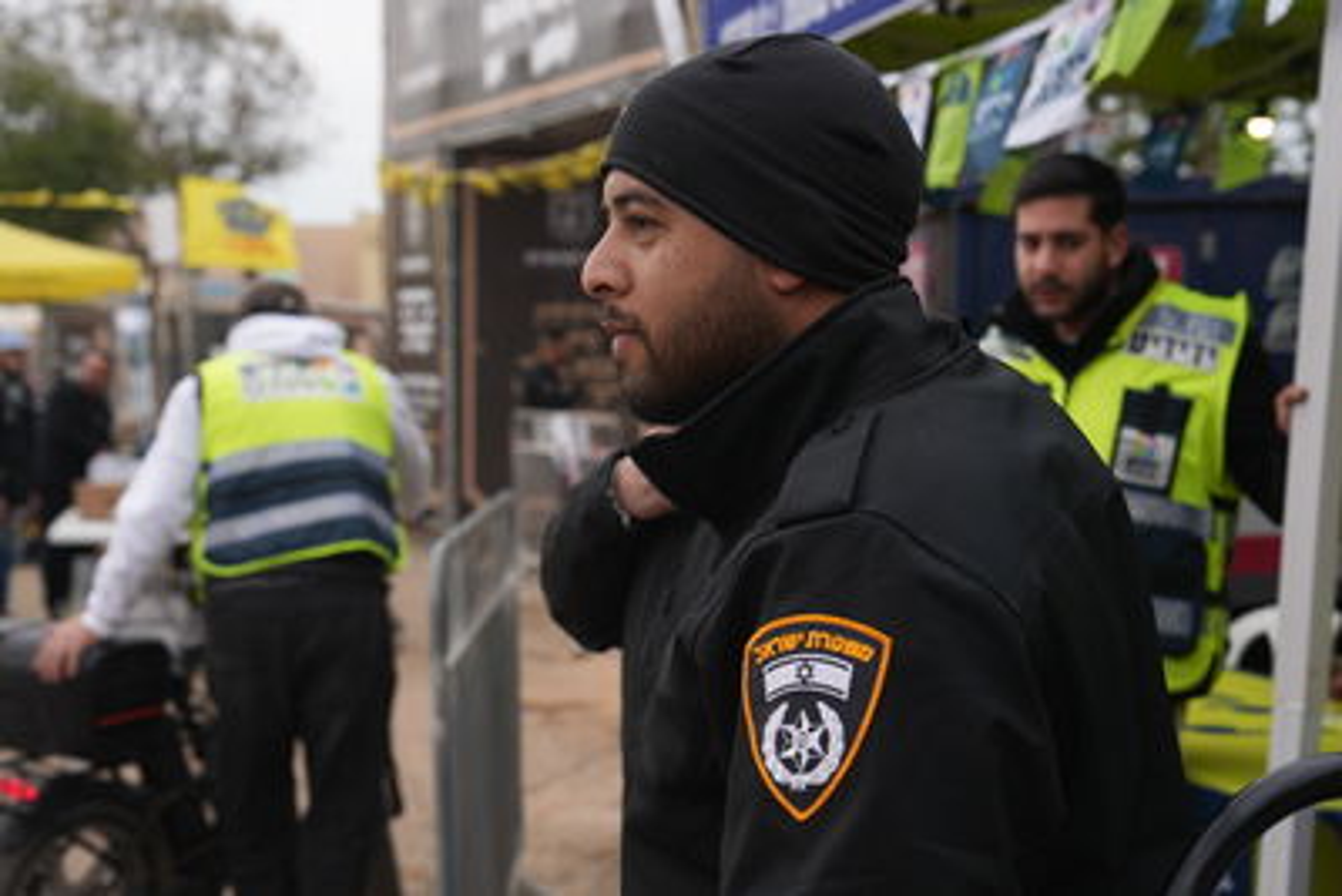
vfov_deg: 22.6
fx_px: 2237
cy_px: 448
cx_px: 671
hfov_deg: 33.4
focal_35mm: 60
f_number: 5.6
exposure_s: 1/80
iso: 80
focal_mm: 60
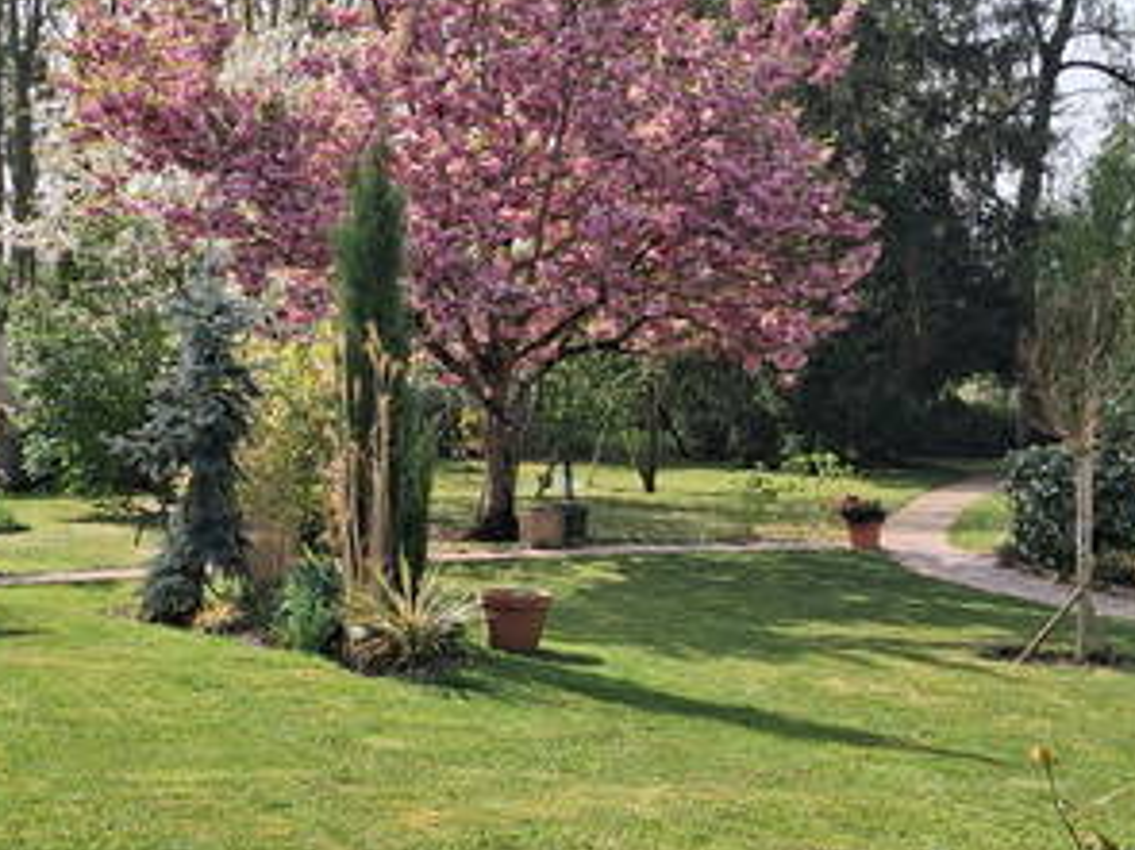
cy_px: 396
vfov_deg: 42.9
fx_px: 1082
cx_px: 516
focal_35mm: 33
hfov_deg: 55.3
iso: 20
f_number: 1.8
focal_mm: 4
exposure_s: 1/500
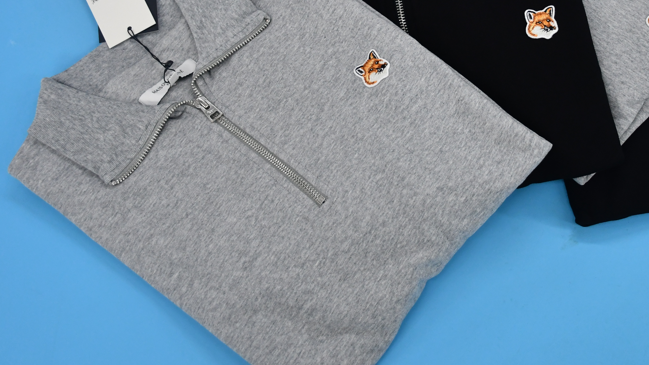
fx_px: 1084
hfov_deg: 32.7
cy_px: 51
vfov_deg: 18.8
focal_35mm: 63
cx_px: 492
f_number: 3.8
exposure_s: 1/125
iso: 1000
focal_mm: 26
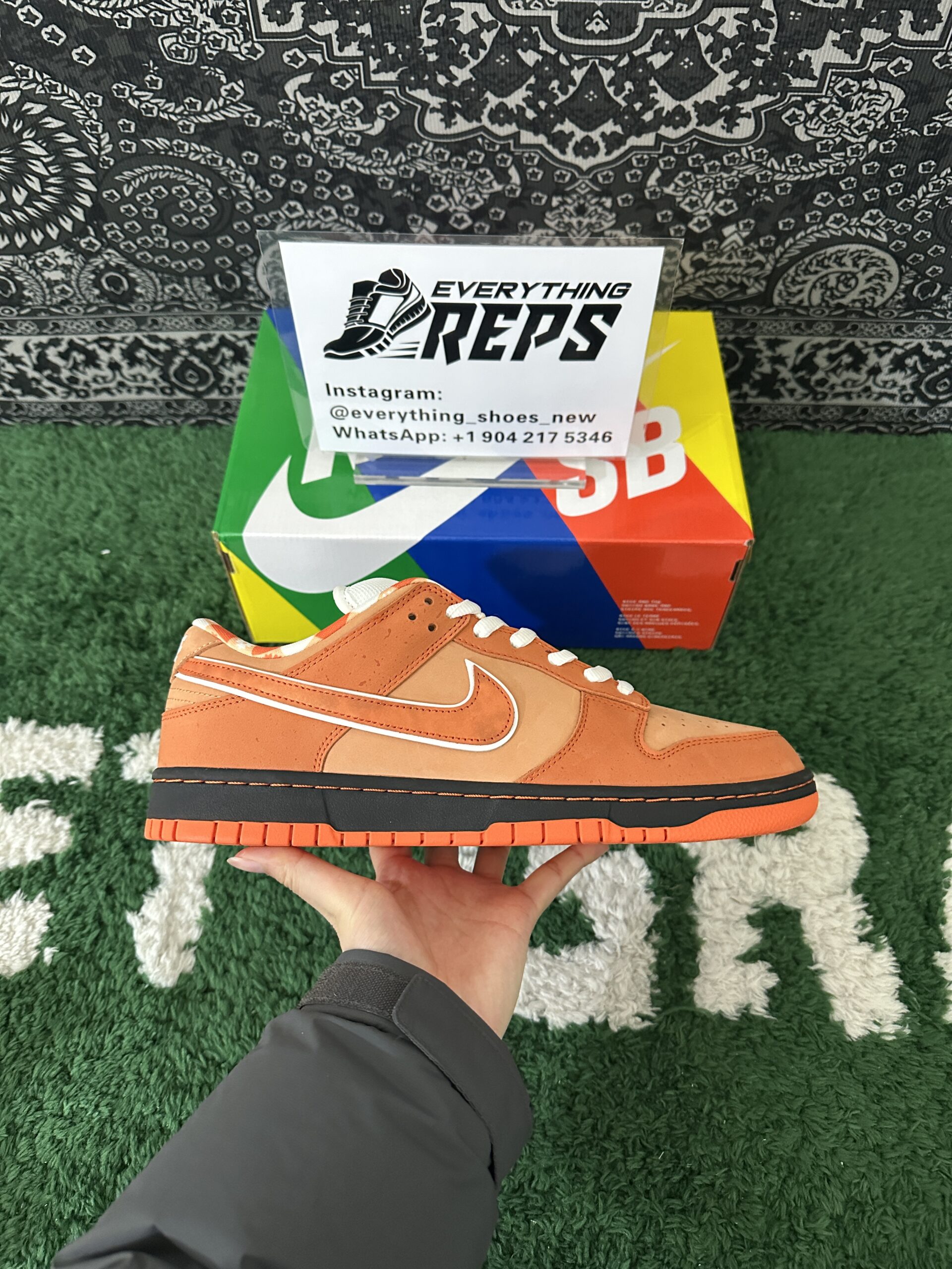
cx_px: 476
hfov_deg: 56.8
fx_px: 880
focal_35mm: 24
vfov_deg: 71.6
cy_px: 634
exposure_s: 1/50
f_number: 1.78
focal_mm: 6.86
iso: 640
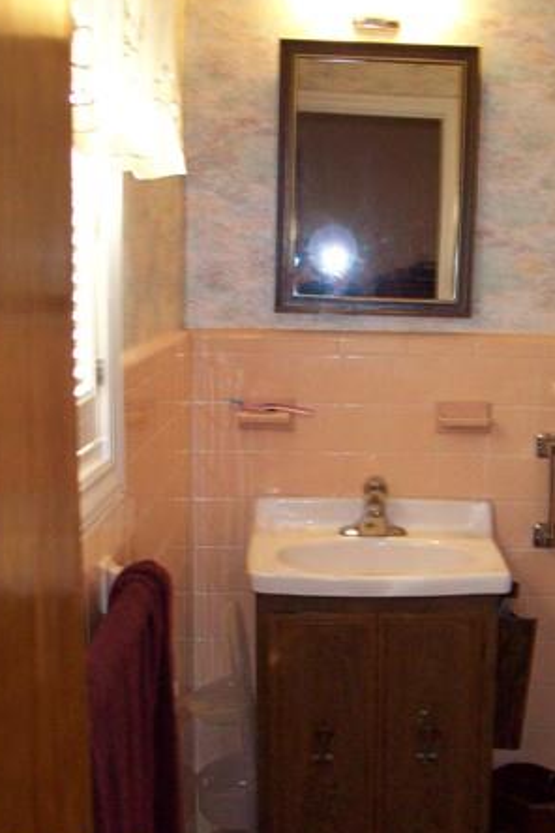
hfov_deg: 24.7
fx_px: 1249
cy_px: 523
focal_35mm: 54
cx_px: 424
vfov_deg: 36.6
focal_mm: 6
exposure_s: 1/64
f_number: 2.7
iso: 200
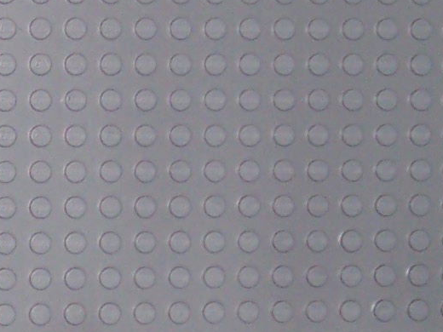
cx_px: -203
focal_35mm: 261
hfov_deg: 7.5
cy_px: 301
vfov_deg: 5.7
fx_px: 3340
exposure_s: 1/60
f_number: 3.4
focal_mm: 8.6
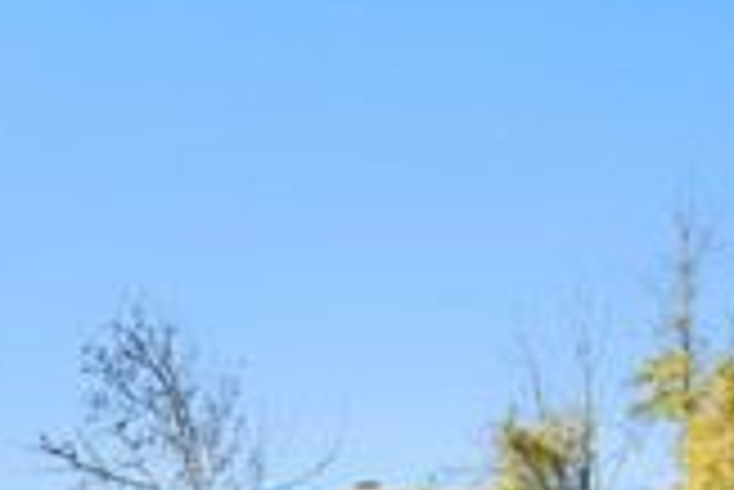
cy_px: 847
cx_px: -320
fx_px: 1122
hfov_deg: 27.3
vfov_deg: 19.4
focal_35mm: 55
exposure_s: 1/320
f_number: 9
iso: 200
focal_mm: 14
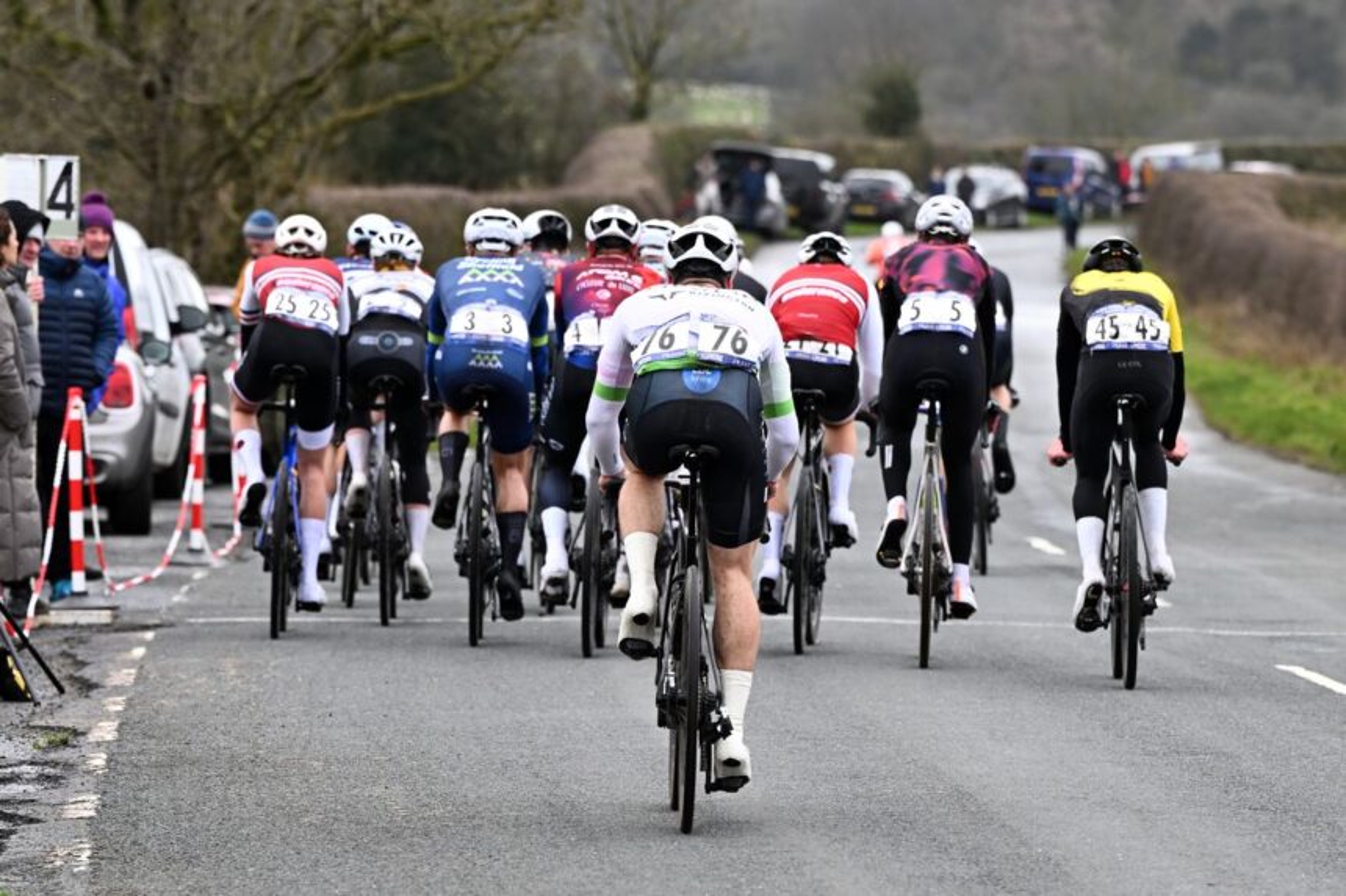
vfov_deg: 6.9
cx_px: 673
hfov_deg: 10.3
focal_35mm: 200
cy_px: 448
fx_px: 7476
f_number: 5.6
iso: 1000
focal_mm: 200
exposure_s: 1/1000
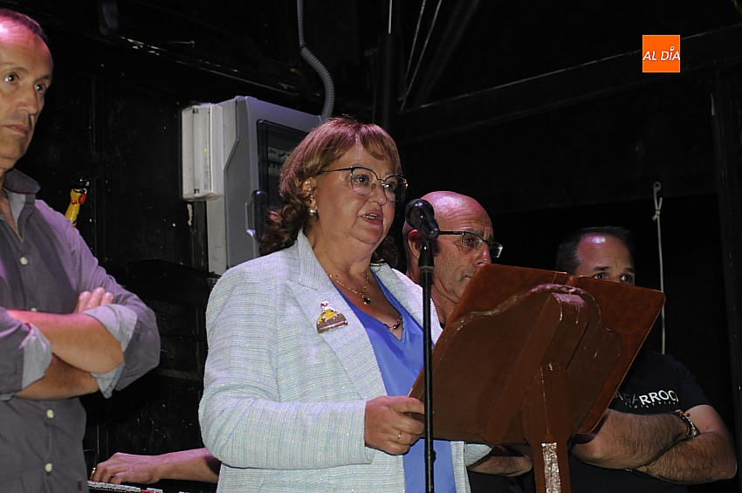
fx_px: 2409
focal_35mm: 117
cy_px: 246
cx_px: 371
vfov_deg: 11.7
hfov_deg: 17.5
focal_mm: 78
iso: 800
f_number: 3.5
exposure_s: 1/80
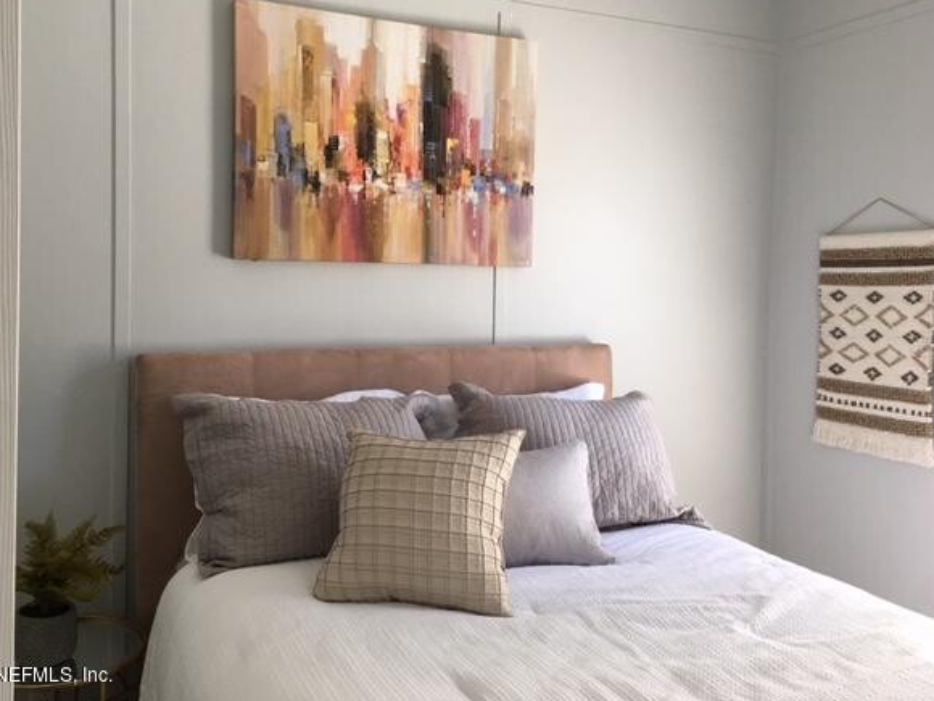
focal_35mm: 32
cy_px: 321
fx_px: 863
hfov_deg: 56.8
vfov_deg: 44.1
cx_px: 435
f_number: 2.2
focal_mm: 4.15
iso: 25
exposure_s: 1/40
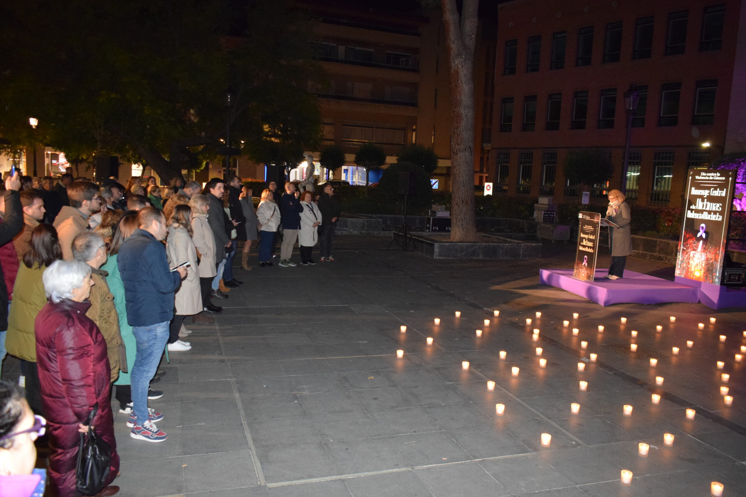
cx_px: 373
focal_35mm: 27
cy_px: 248
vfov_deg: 47.9
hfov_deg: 67.4
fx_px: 559
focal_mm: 18
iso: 3200
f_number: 3.5
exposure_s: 1/60
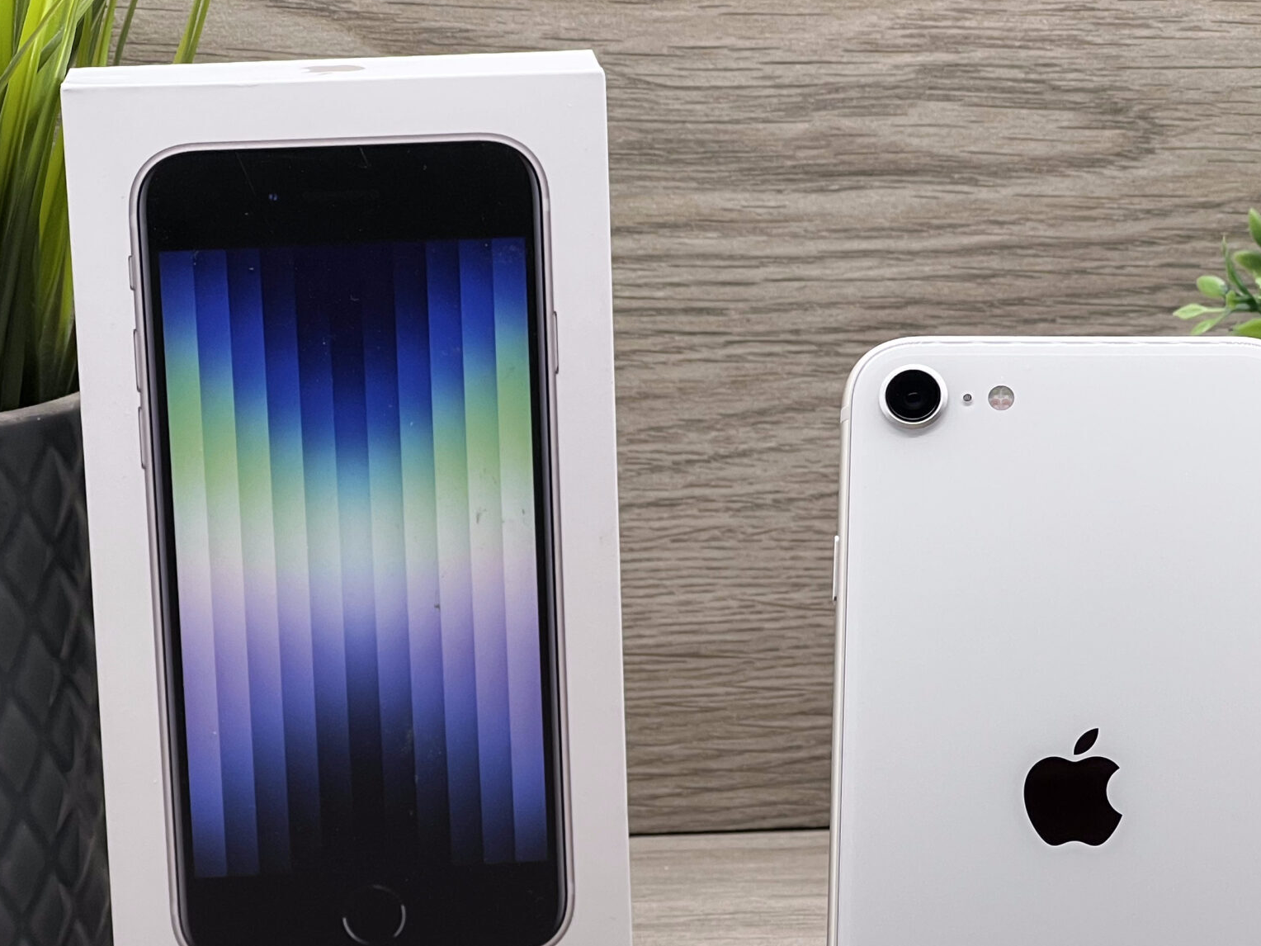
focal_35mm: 129
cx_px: 790
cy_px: 721
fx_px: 4699
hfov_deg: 15.3
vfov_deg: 11.5
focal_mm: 9
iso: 64
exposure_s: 1/100
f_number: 2.8
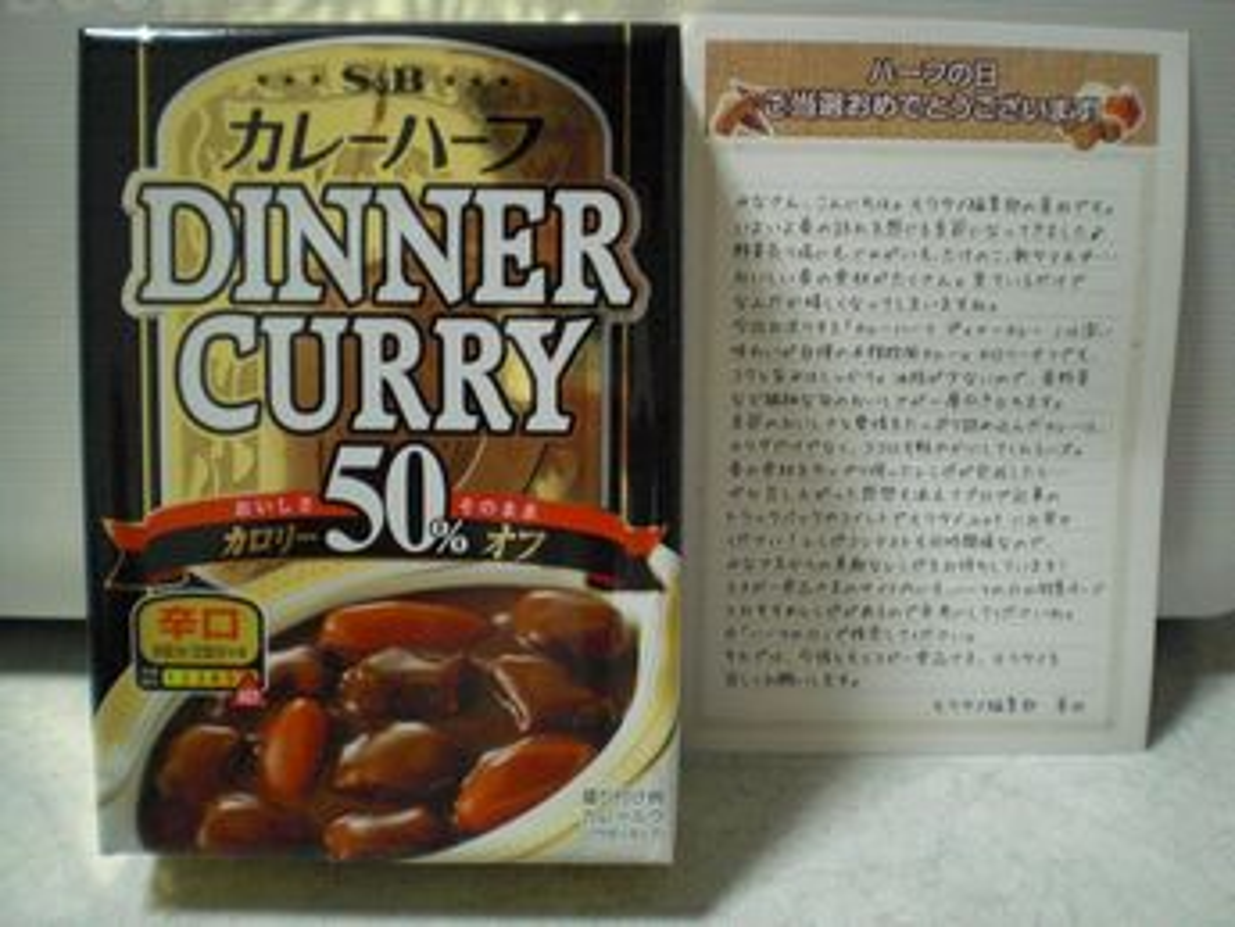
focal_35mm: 38
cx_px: 618
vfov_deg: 37.7
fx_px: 1356
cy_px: 464
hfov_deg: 49.0
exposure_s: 1/60
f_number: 3.1
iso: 800
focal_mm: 6.3
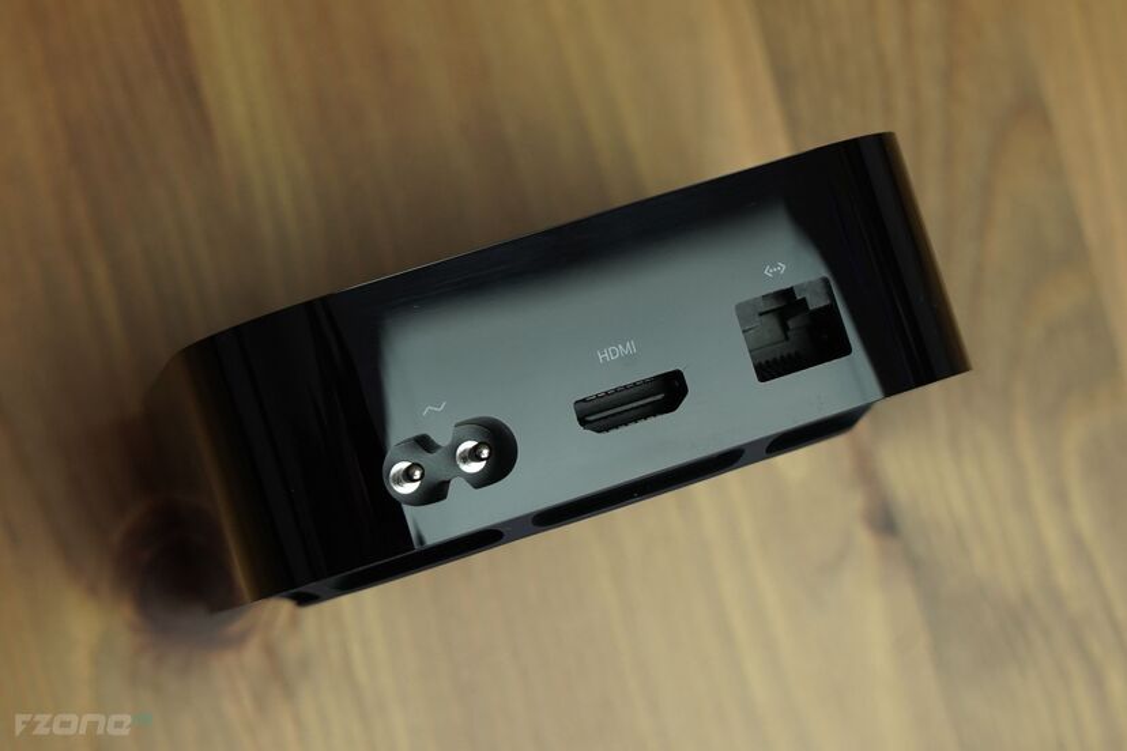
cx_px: 564
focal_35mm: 61
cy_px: 376
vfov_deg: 22.3
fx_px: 1909
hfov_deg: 32.9
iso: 1600
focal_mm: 61
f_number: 7.1
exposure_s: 1/160
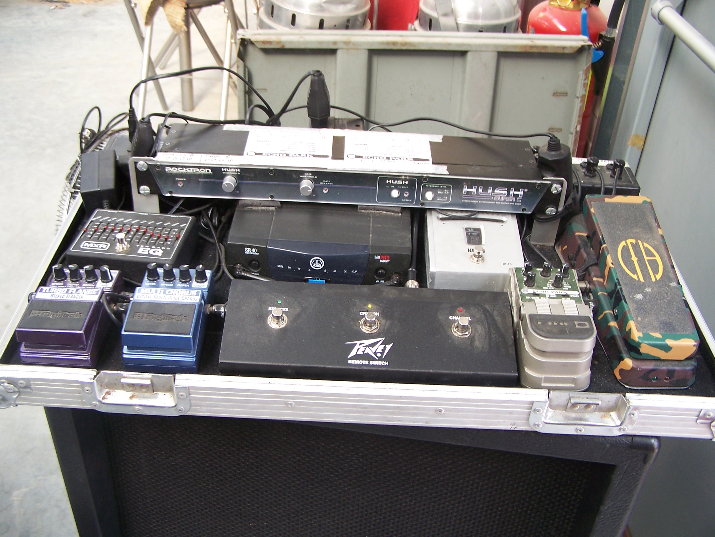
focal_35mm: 38
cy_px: 268
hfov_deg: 49.0
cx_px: 358
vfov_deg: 37.7
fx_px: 785
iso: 80
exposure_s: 1/30
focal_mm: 6.3
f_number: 2.8
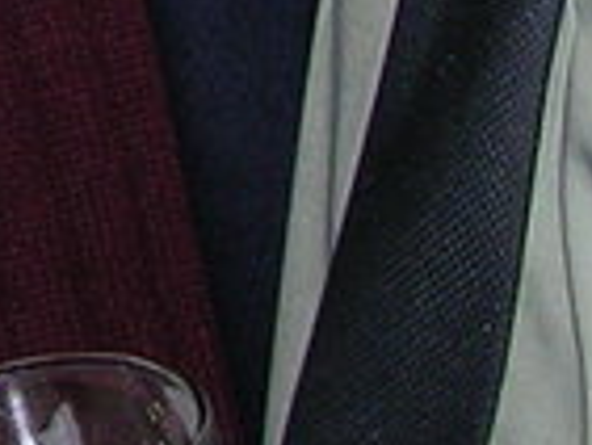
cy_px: -957
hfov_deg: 7.1
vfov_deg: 5.2
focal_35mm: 269
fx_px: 4604
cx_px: -542
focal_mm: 5.8
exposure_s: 1/60.1
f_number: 2.8
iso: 50
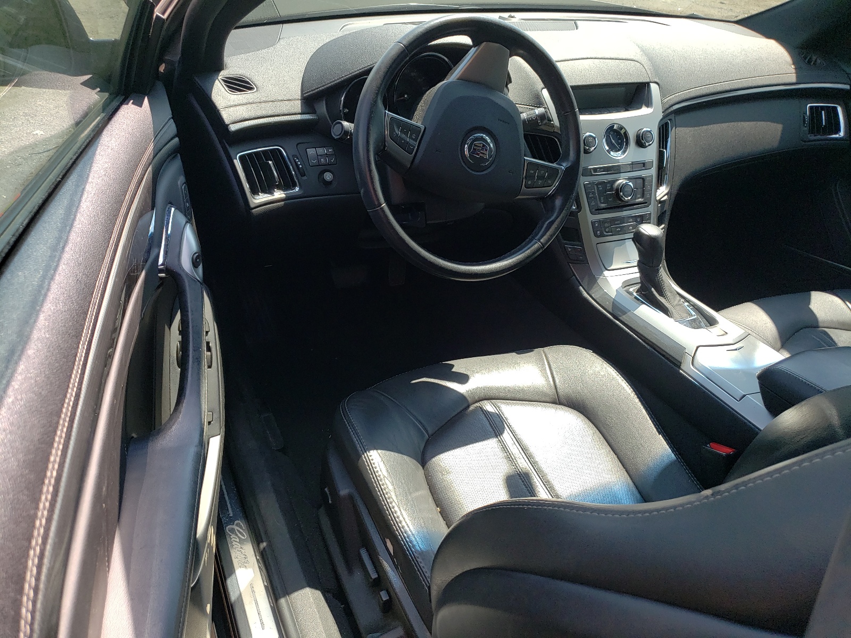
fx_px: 639
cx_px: 426
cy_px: 319
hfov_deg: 67.3
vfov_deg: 53.1
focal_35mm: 26
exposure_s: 1/833
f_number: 1.5
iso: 50
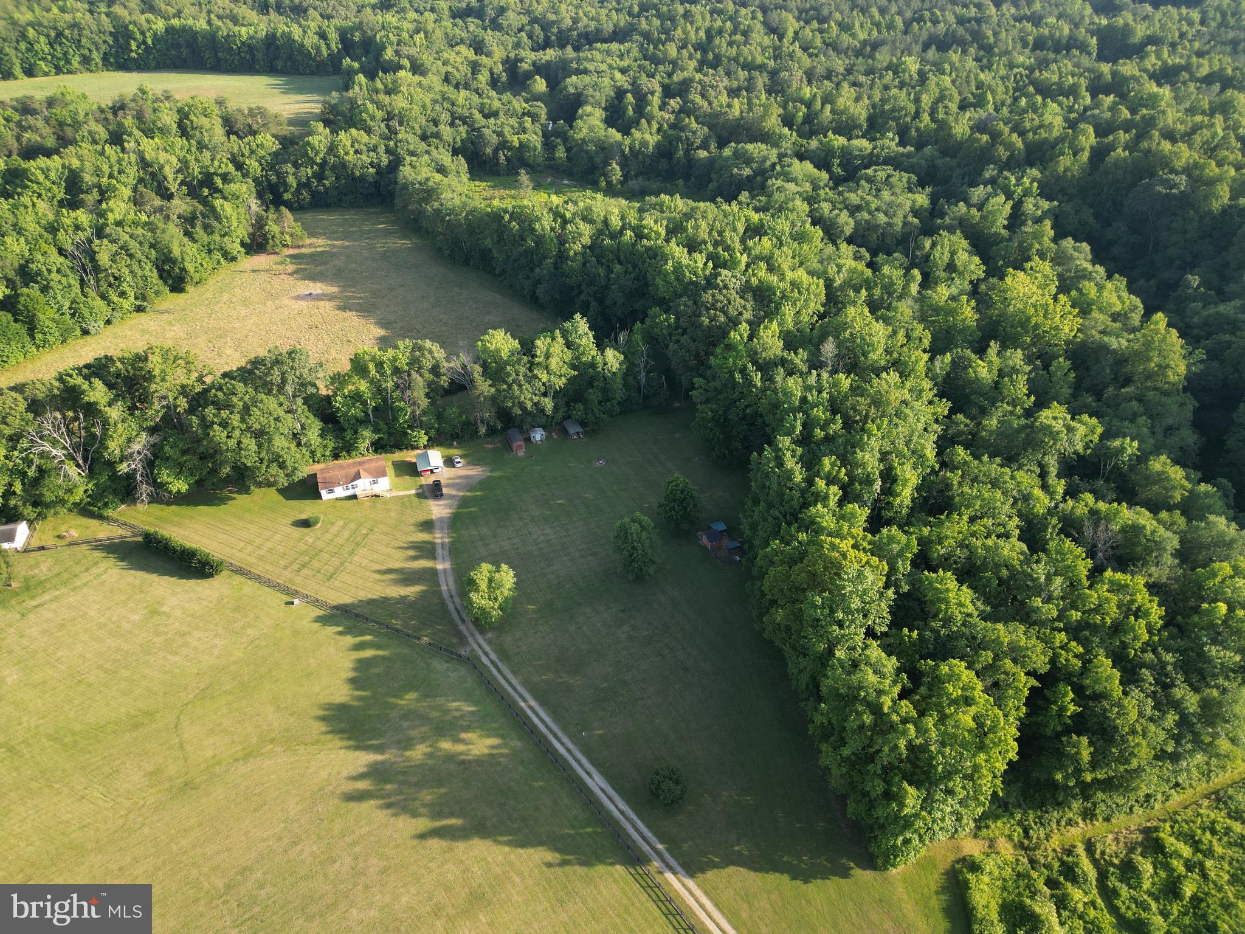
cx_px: 622
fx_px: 863
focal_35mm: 24
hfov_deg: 71.6
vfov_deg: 56.8
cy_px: 467
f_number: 1.7
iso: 100
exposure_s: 1/500
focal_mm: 6.72
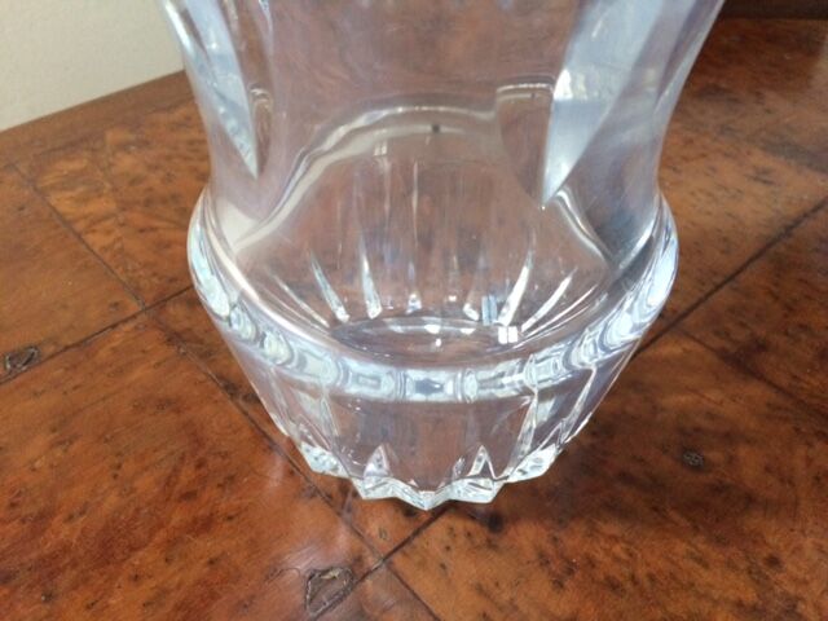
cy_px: 310
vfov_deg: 48.2
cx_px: 414
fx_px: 694
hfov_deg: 61.7
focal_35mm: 29
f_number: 2.2
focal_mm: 4.15
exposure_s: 1/25
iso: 320
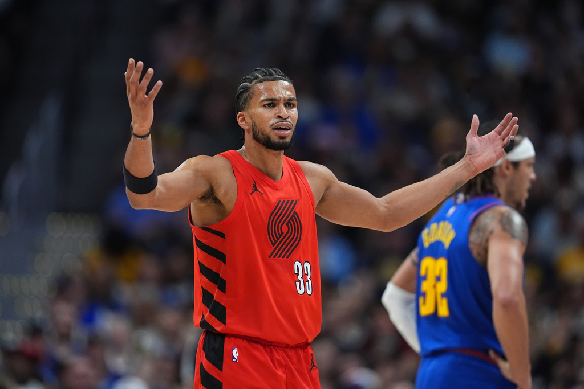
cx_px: 292
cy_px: 194
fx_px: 6489
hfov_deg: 5.2
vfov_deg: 3.4
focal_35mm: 400
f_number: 3.2
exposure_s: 1/2000
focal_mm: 400
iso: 5000
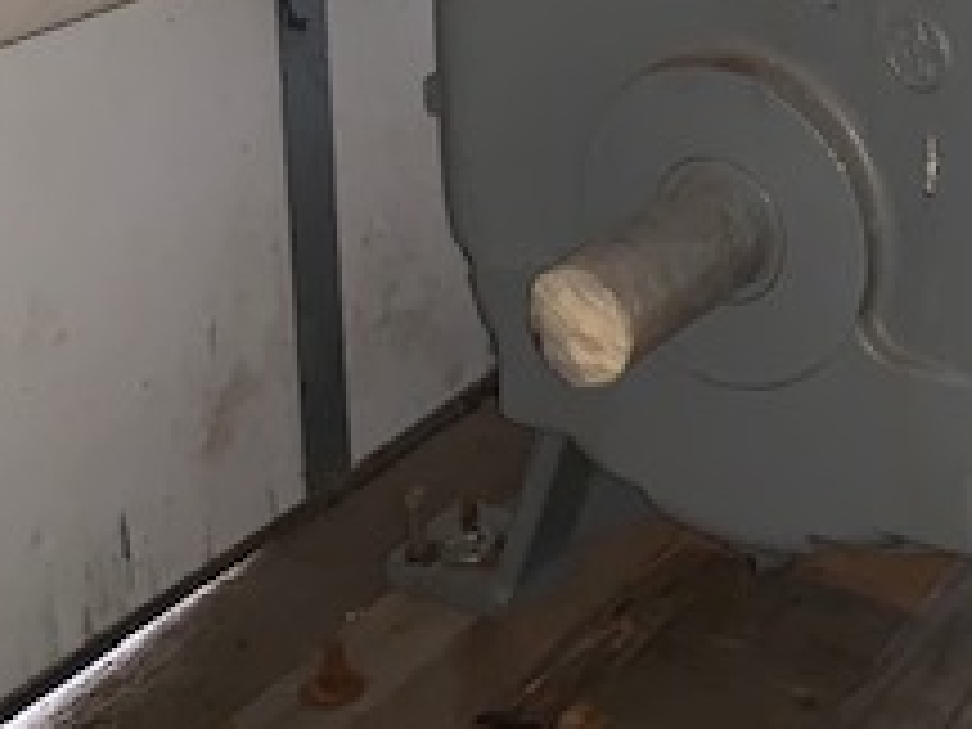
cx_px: 909
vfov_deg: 18.4
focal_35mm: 77
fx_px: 2162
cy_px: -86
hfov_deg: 24.5
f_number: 1.8
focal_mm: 4.25
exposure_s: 1/14
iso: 125
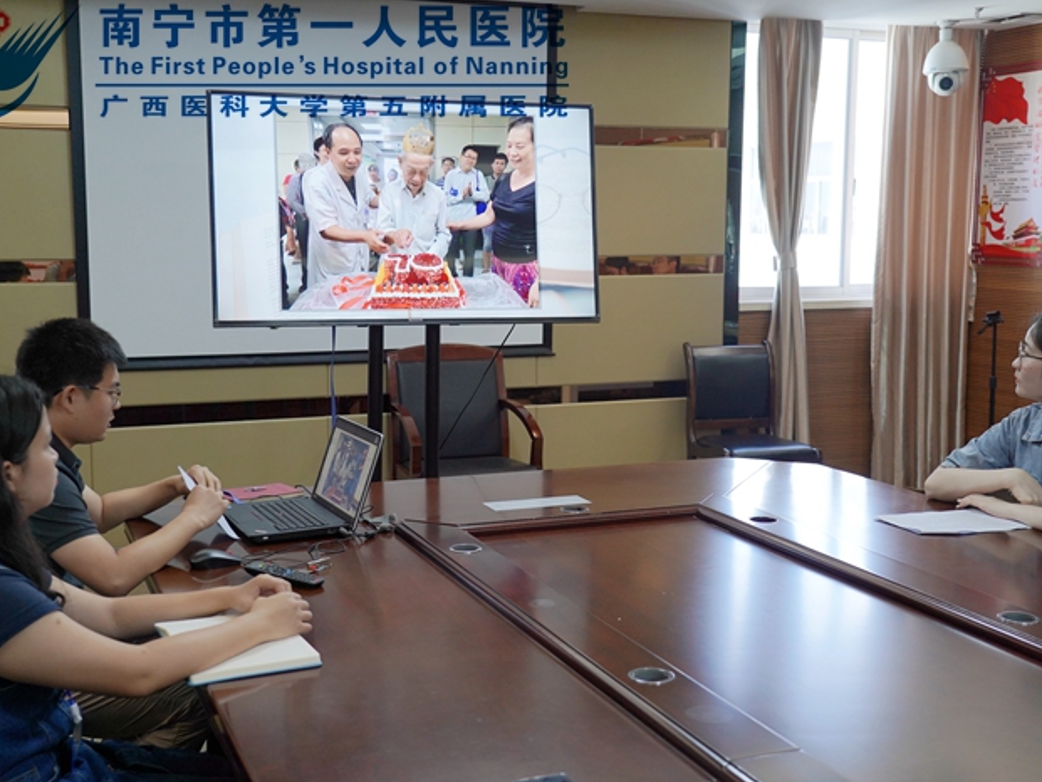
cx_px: 492
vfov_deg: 36.8
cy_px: 394
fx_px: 1174
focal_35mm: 39
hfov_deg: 47.8
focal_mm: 35
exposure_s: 1/160
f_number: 4
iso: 1250
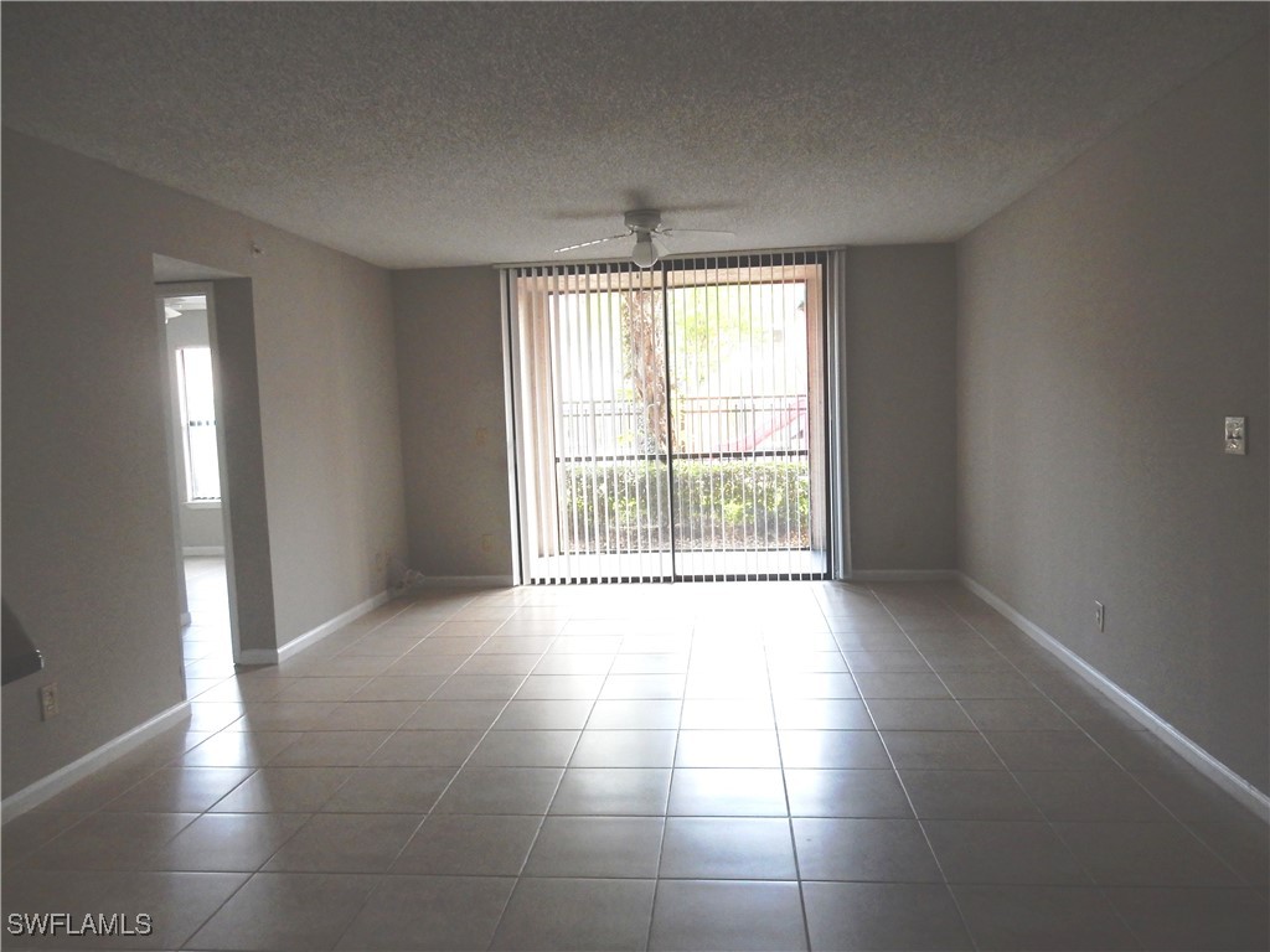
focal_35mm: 25
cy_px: 476
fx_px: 917
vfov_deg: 54.9
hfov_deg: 69.4
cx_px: 635
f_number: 3.7
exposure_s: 1/30
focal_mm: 4.5
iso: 320
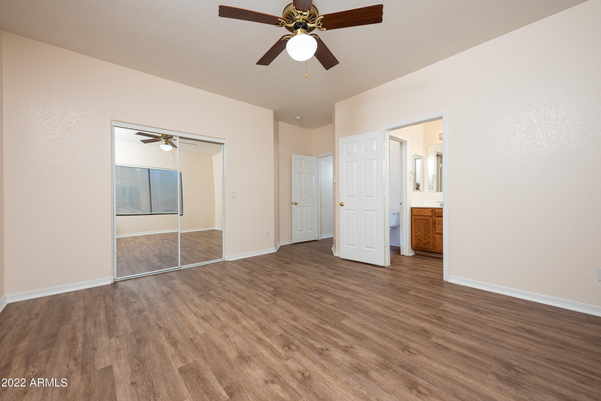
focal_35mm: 14
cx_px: 300
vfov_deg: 81.2
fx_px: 234
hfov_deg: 104.2
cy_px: 200
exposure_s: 1/25
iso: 200
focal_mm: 14
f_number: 11
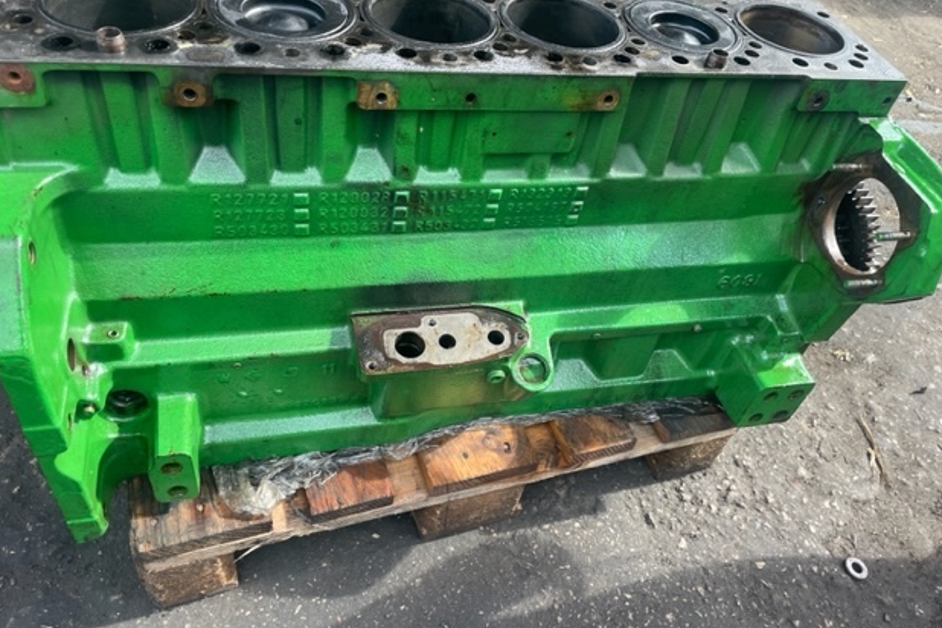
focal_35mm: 28
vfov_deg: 46.4
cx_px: 471
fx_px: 733
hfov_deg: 65.5
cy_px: 323
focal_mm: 4.2
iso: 32
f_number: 1.6
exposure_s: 1/175
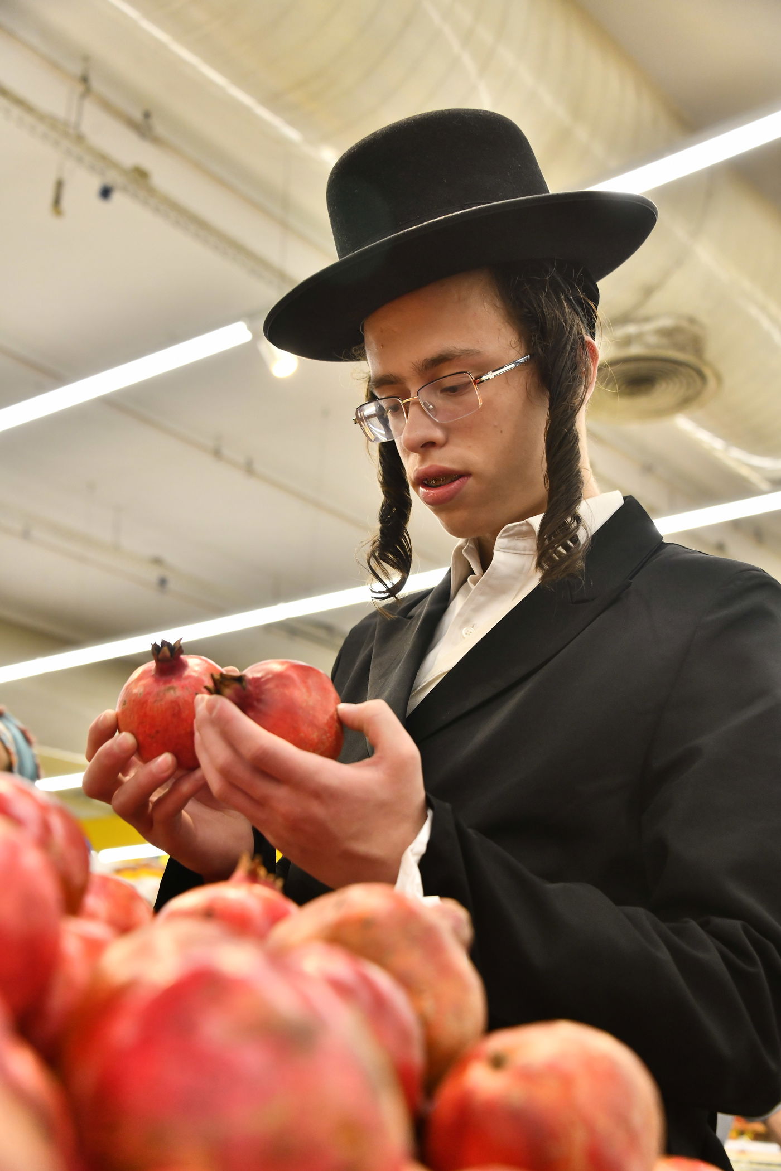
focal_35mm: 48
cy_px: 586
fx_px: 1562
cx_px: 390
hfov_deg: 28.1
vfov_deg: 41.1
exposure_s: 1/200
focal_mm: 48
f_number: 5.6
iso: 1250
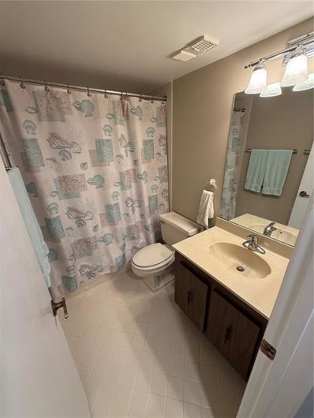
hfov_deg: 85.7
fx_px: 169
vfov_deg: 102.1
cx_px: 157
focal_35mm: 14
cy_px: 209
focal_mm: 2.22
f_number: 2.2
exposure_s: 1/60
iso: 200
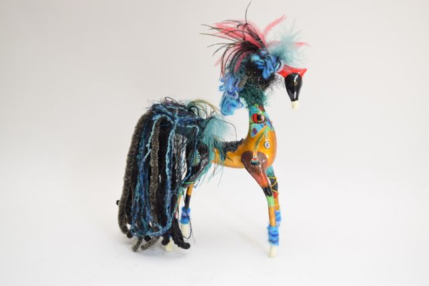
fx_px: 608
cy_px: 143
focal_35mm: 51
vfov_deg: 26.5
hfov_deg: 38.9
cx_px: 214
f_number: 5.6
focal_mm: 34
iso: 400
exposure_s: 1/100
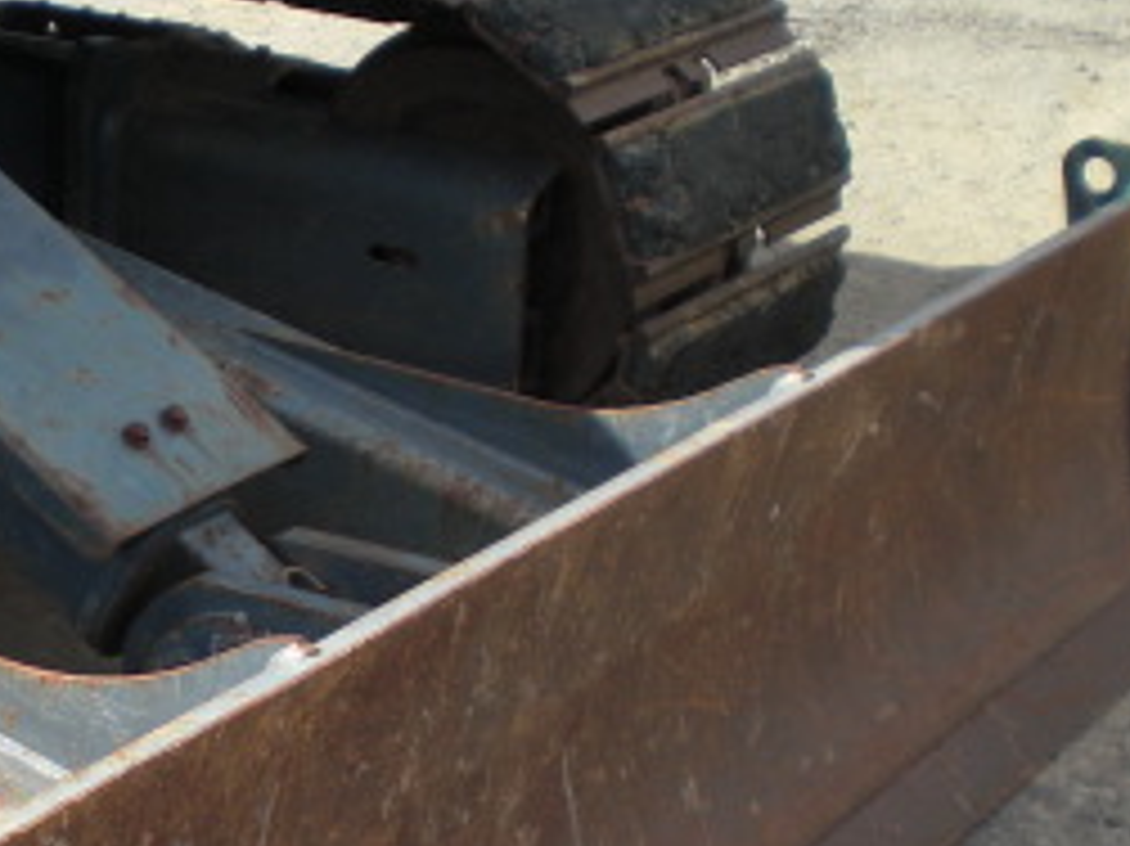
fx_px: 3165
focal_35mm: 97
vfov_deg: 14.8
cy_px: 968
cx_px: 185
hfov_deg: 20.0
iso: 64
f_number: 3.1
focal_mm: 6.3
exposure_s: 1/400
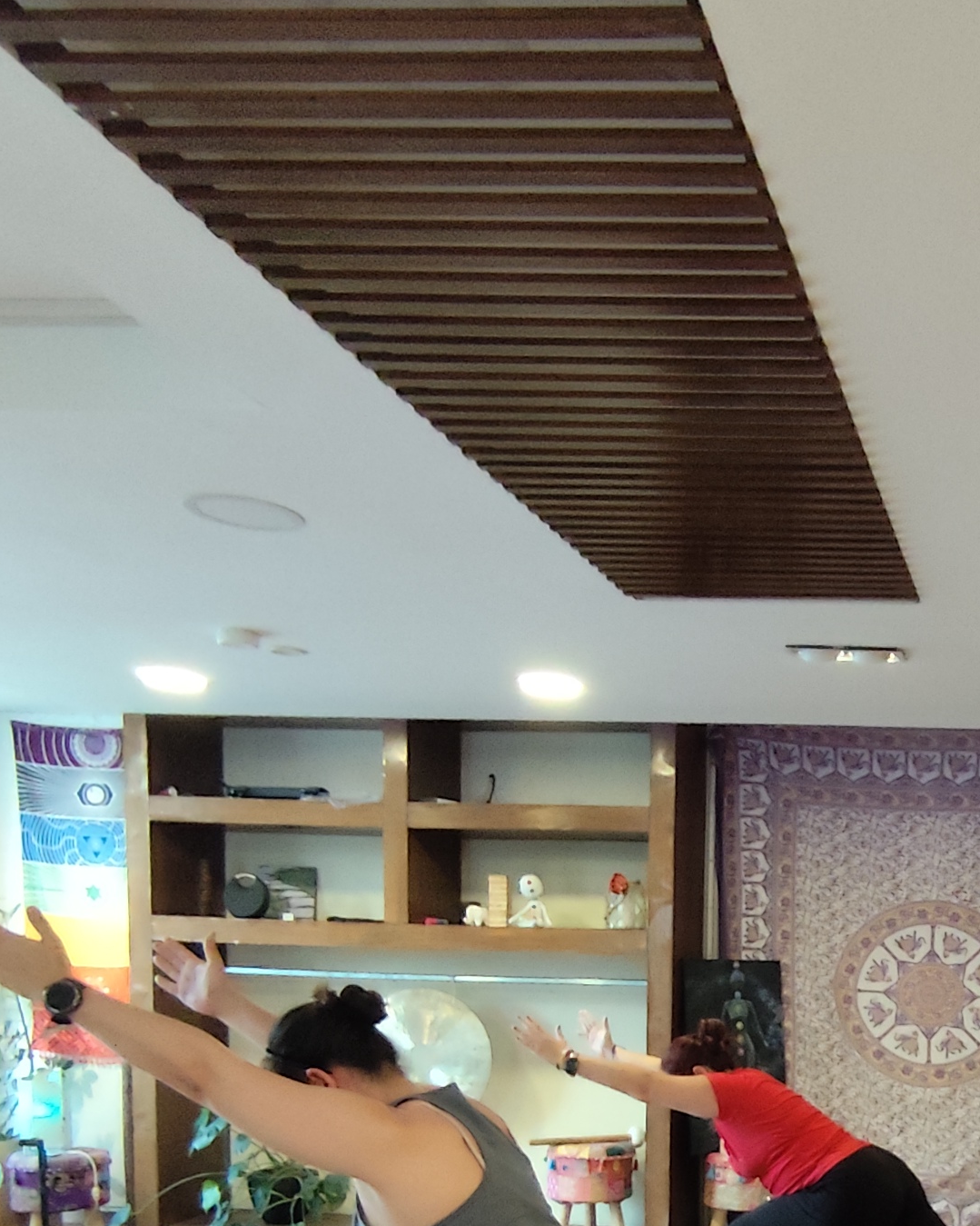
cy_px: 1095
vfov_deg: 43.9
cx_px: 971
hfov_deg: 35.5
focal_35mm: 38
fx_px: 1378
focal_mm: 1.65
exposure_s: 1/40
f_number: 2.2
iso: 400
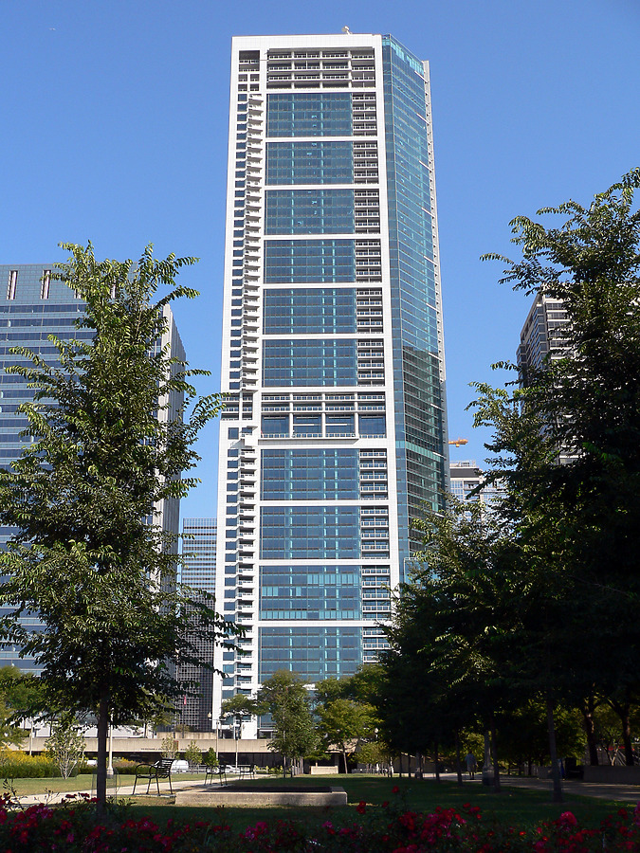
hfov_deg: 36.0
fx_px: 986
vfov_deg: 46.8
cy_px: 426
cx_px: 320
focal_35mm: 40
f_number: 3.7
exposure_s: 1/640
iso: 80
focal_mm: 6.7
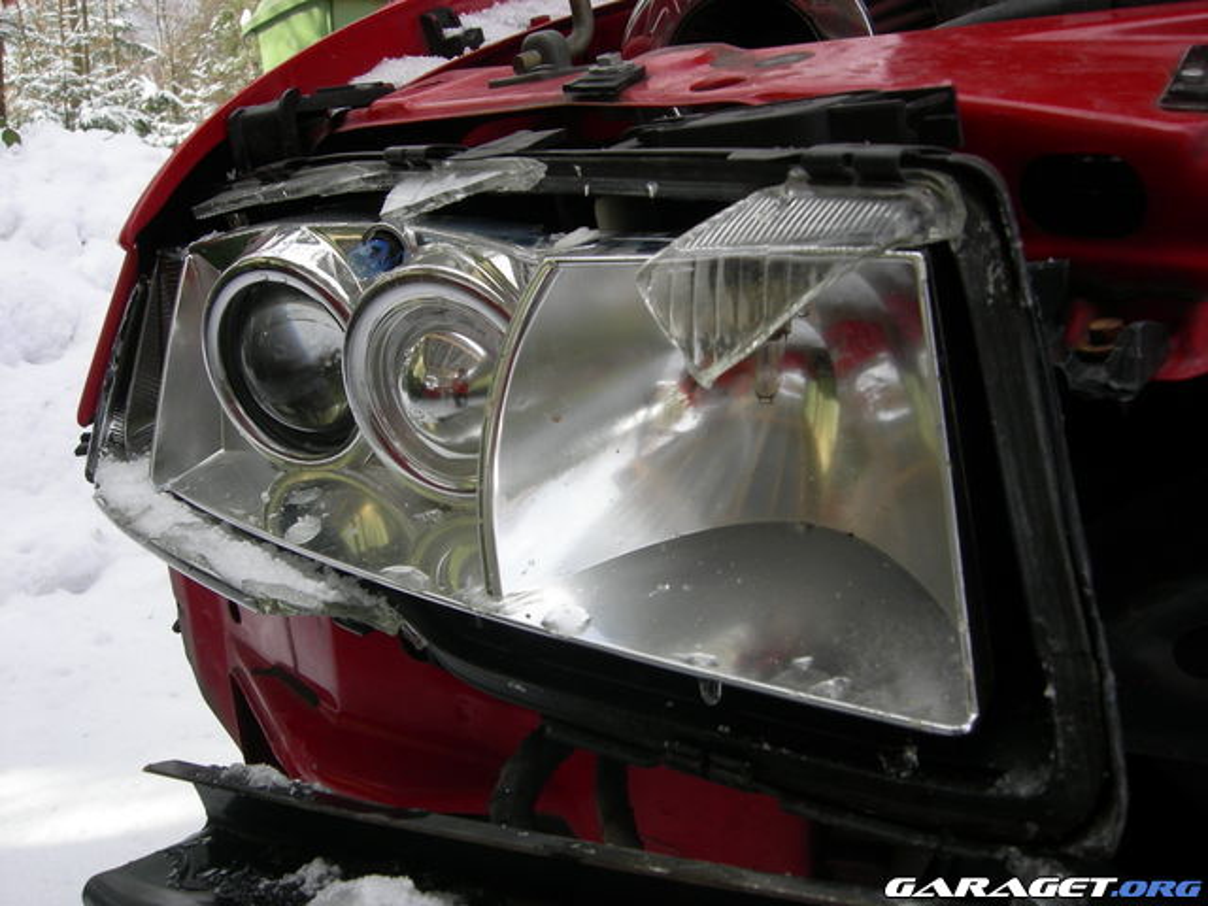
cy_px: 453
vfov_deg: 39.7
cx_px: 604
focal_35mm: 36
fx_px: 1256
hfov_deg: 51.4
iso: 64
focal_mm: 7.5
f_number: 4.8
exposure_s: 1/187
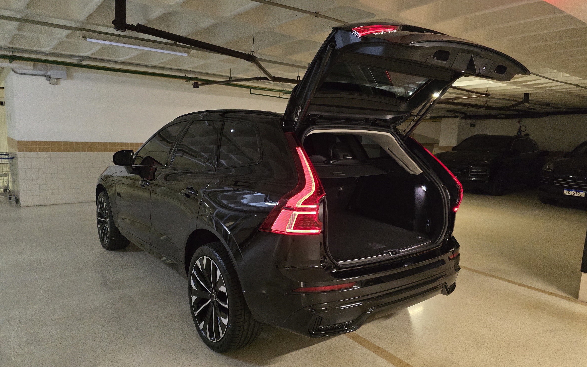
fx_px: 400
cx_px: 300
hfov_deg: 72.5
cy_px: 198
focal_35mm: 25
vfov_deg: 49.2
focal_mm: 6.3
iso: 1250
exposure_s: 1/60
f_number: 1.7
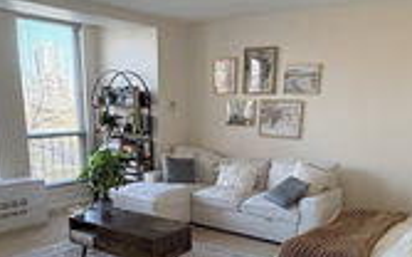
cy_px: 217
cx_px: 204
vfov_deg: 32.3
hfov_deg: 51.6
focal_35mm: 38
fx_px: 426
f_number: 2.2
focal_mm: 2.22
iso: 200
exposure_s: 1/120
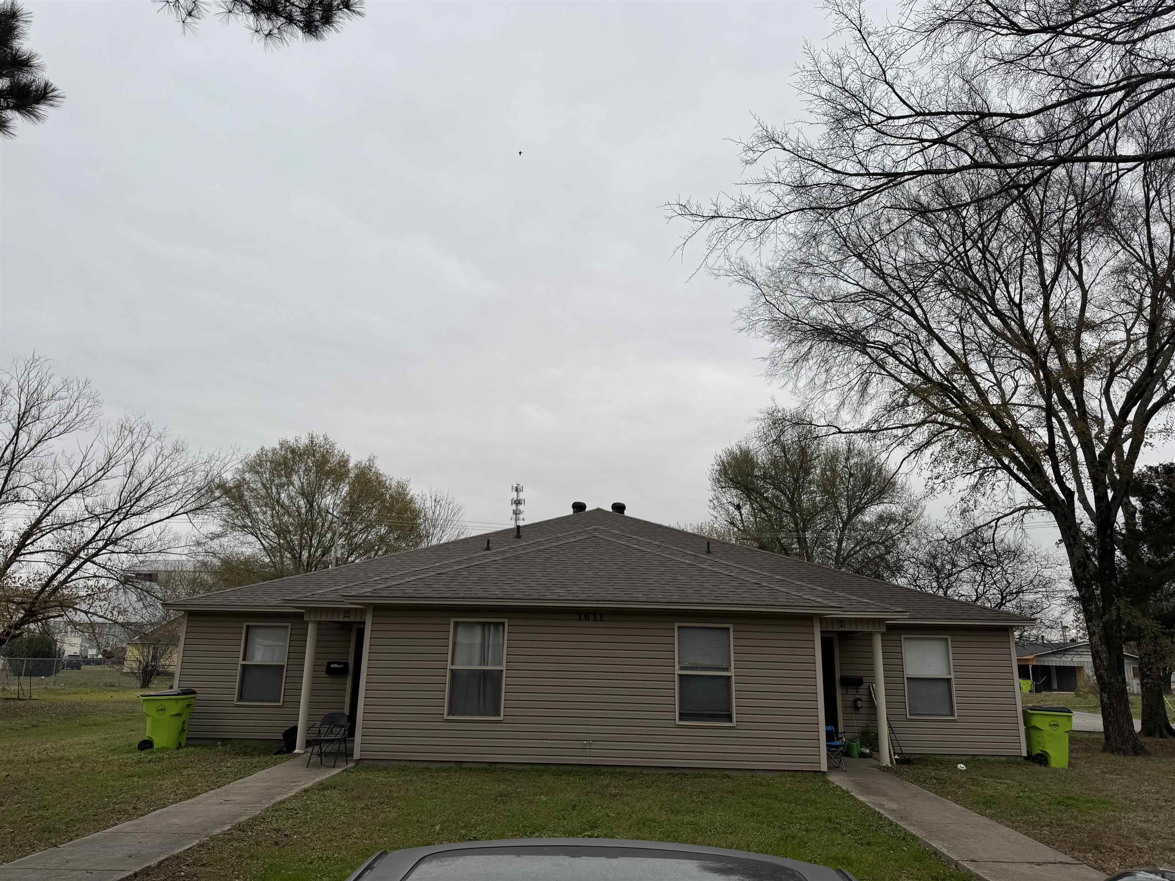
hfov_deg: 71.6
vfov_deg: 56.8
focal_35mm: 24
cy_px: 440
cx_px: 588
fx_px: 815
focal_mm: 6.76
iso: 80
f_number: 1.78
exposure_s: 1/707
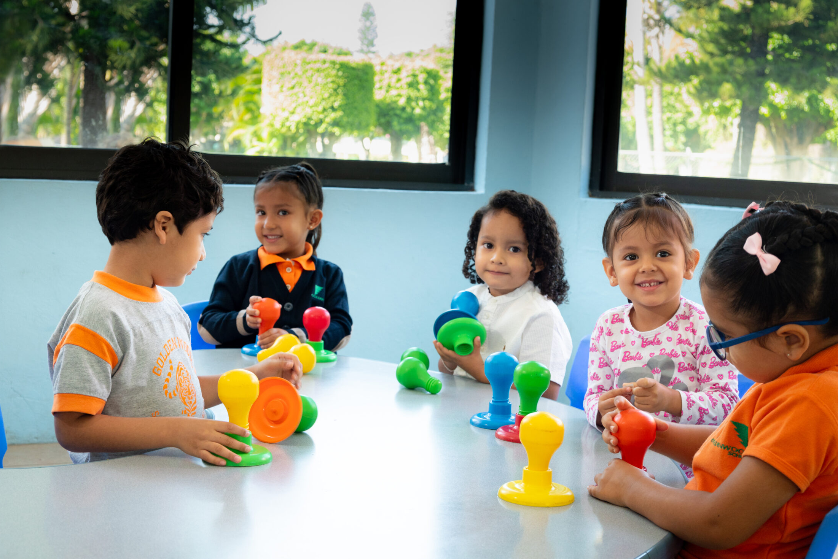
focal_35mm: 50
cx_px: 385
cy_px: 293
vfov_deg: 27.0
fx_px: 1164
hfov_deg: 39.6
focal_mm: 43
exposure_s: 1/50
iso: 500
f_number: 5.6
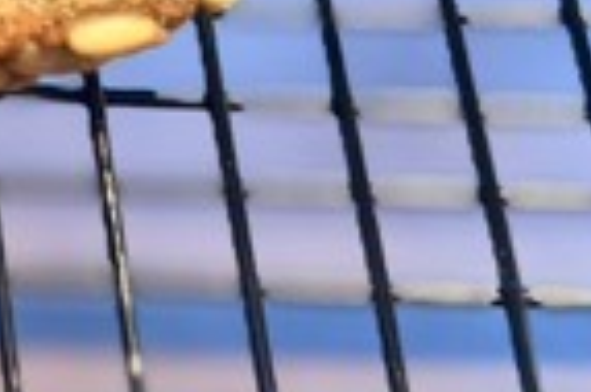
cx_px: -926
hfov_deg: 6.9
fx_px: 4591
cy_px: -499
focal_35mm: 280
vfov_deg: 4.8
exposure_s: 1/33
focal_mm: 6.76
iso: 320
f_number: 1.78
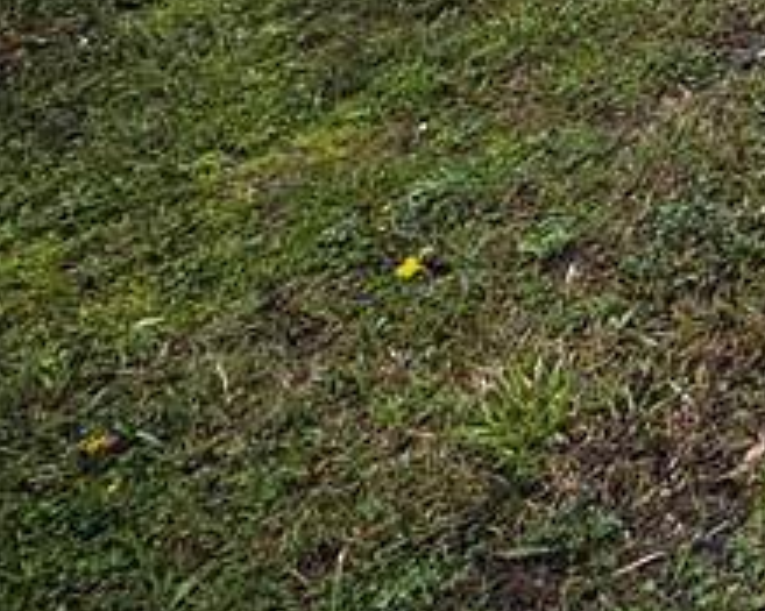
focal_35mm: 64
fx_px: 1448
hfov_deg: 18.7
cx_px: 1530
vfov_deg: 17.6
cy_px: -580
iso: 40
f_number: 2.2
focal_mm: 2.22
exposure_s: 1/533
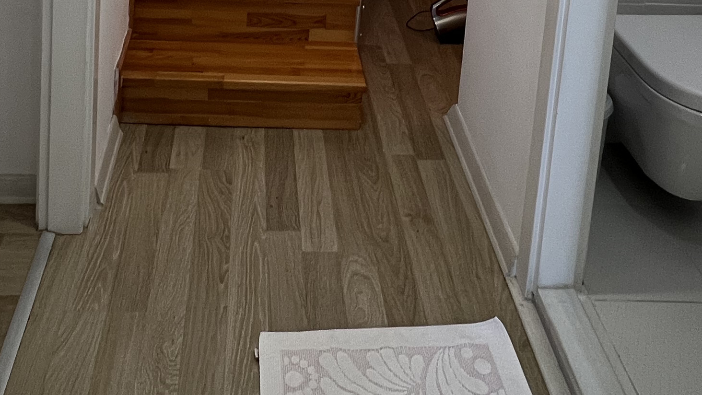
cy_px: -260
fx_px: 726
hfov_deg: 51.4
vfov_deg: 22.4
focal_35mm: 39
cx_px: 292
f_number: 1.8
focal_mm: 1.57
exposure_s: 1/100
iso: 200
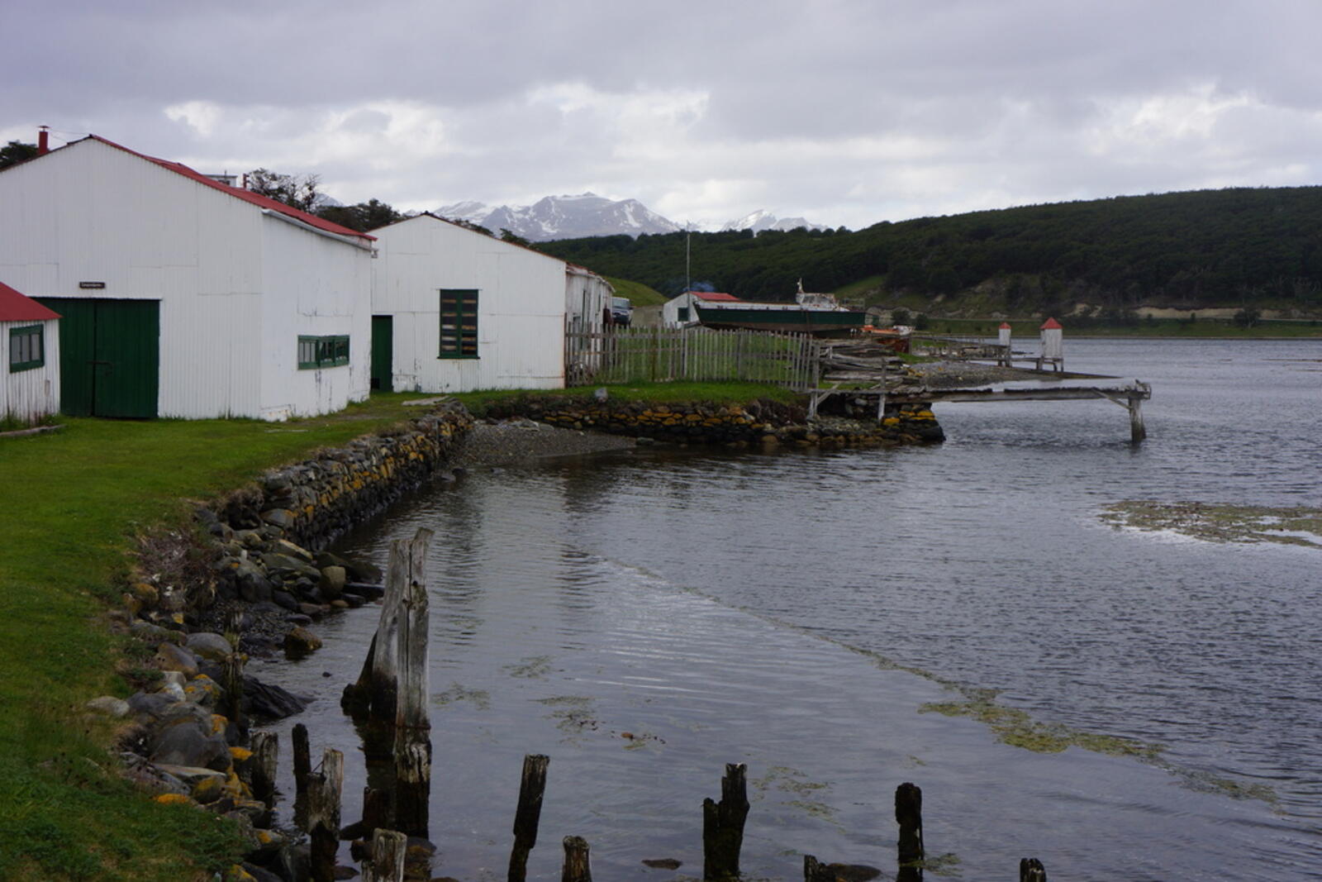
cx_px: 661
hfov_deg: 40.3
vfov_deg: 27.5
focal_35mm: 49
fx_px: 1799
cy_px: 441
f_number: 9
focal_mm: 33
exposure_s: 1/80
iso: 100
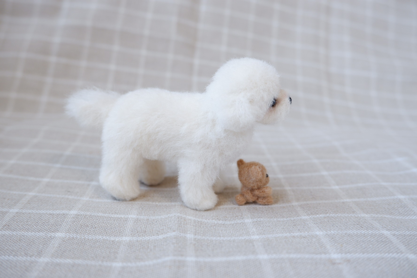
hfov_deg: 54.4
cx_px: 208
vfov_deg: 37.9
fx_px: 405
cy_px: 139
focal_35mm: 35
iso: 400
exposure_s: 1/34
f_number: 4.4
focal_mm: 23.5
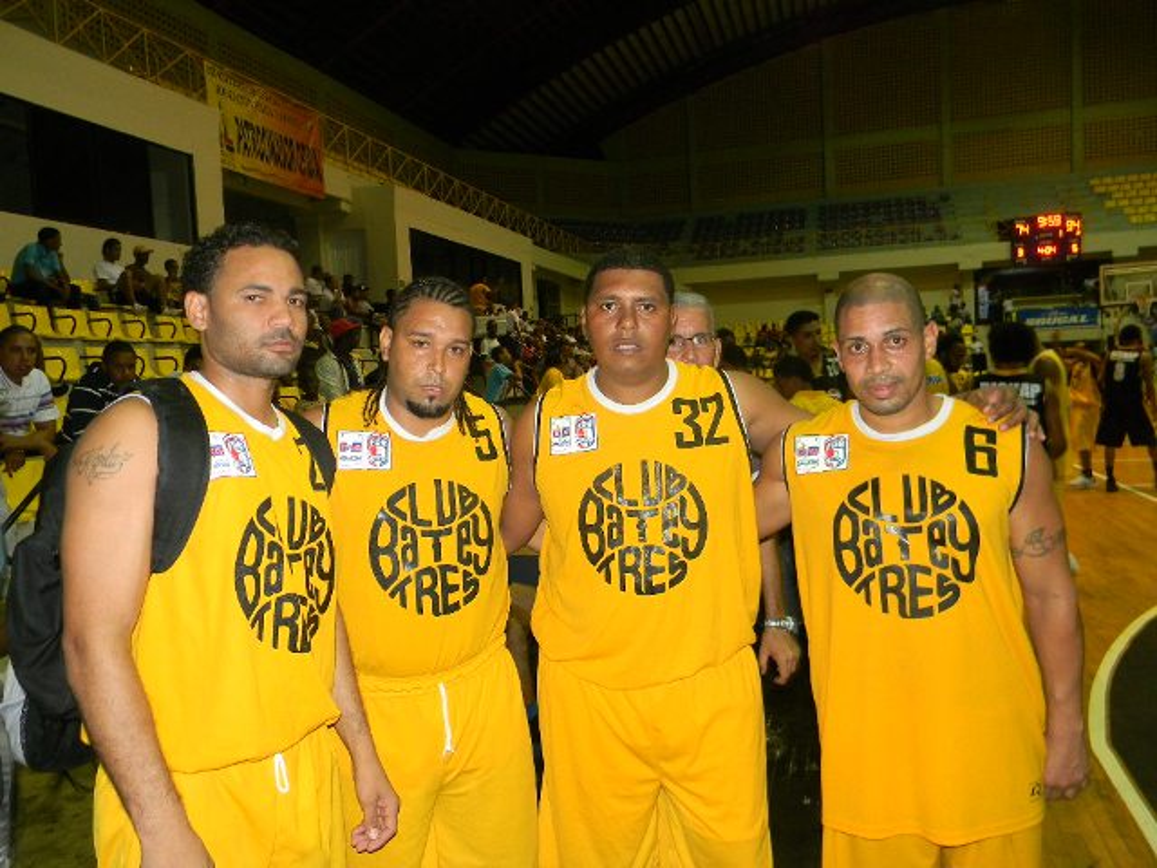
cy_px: 434
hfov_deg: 63.4
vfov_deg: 49.7
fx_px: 936
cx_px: 578
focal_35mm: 28
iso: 200
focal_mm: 5
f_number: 3.5
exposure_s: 1/26
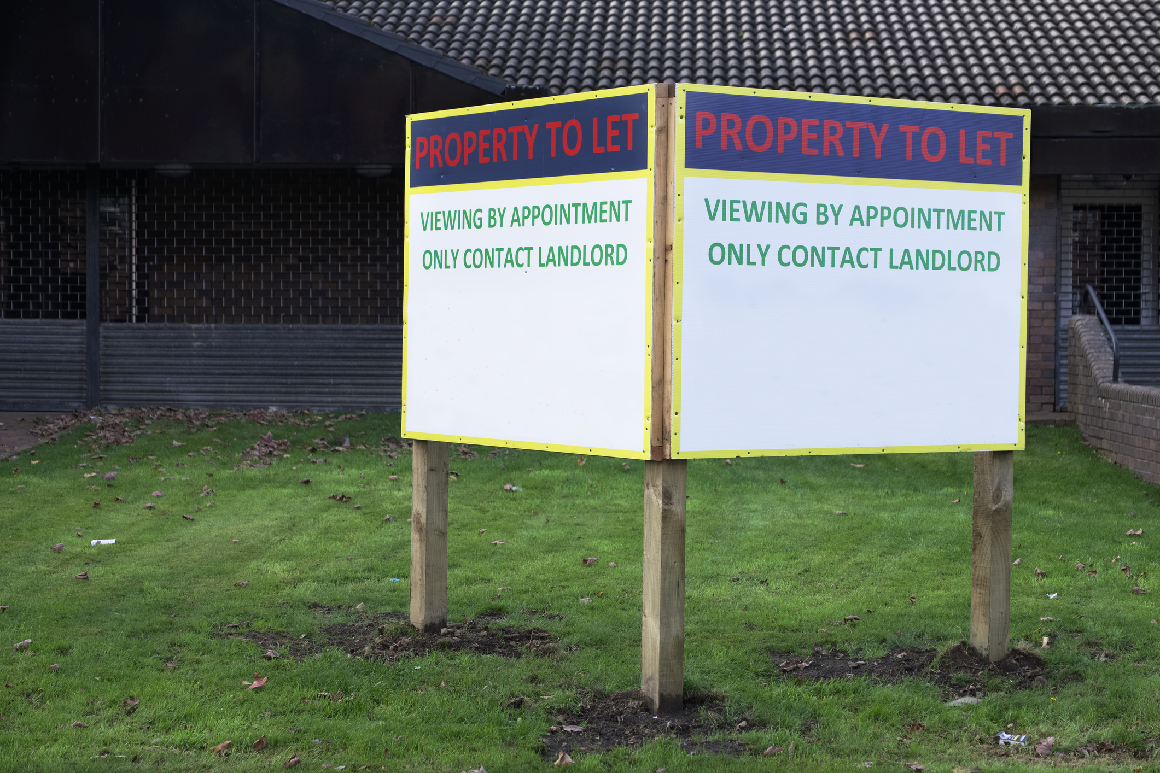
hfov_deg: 29.7
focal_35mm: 68
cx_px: 580
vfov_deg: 20.0
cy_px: 386
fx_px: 2191
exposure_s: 1/125
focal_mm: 45.5
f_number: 4
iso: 200
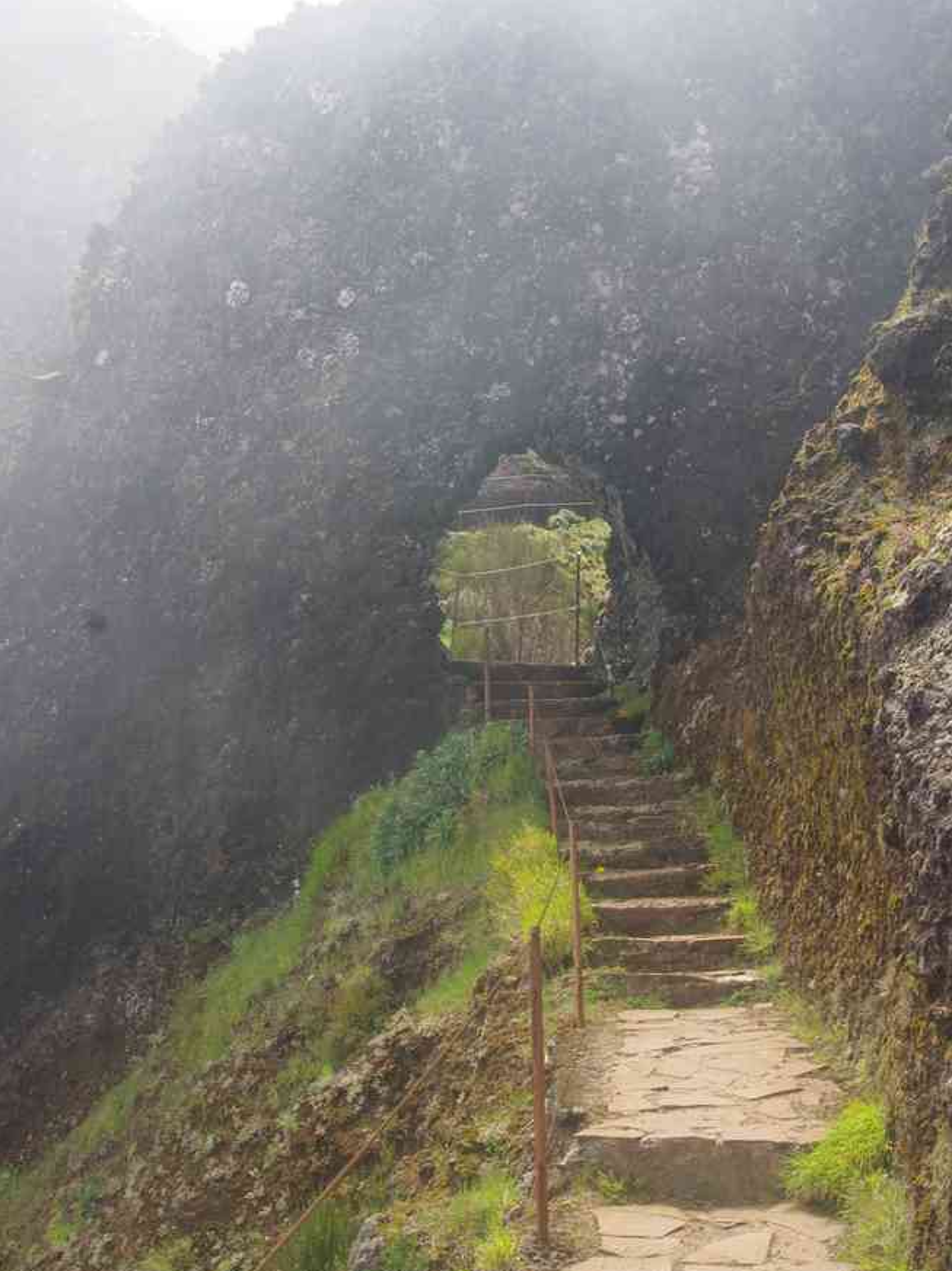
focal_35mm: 43
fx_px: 1577
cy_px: 691
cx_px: 483
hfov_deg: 33.6
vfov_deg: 43.8
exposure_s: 1/50
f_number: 9
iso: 200
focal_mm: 26
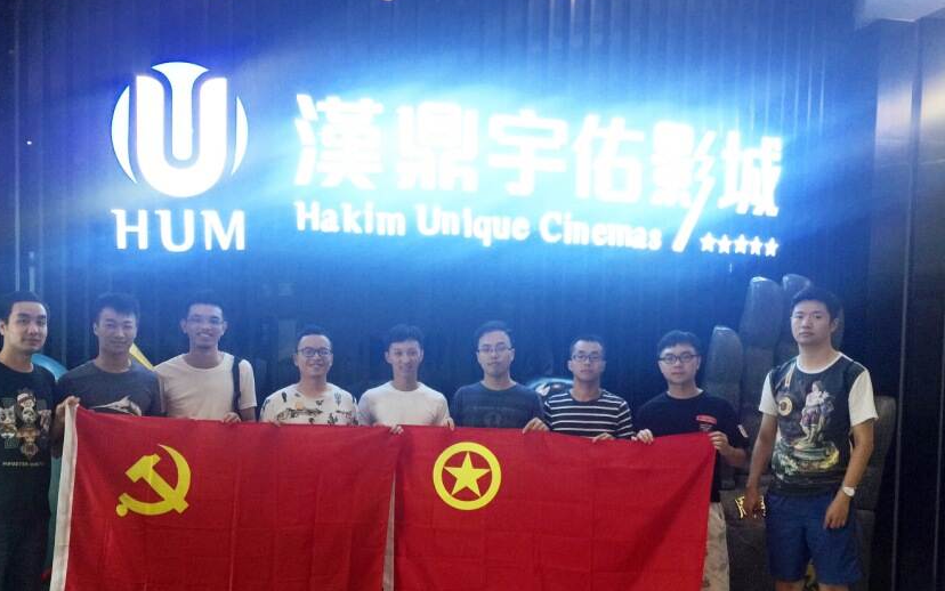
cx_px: 406
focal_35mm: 38
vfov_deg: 33.1
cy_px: 428
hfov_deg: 51.4
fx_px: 979
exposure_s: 1/33
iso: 50
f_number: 2.2
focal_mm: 4.15
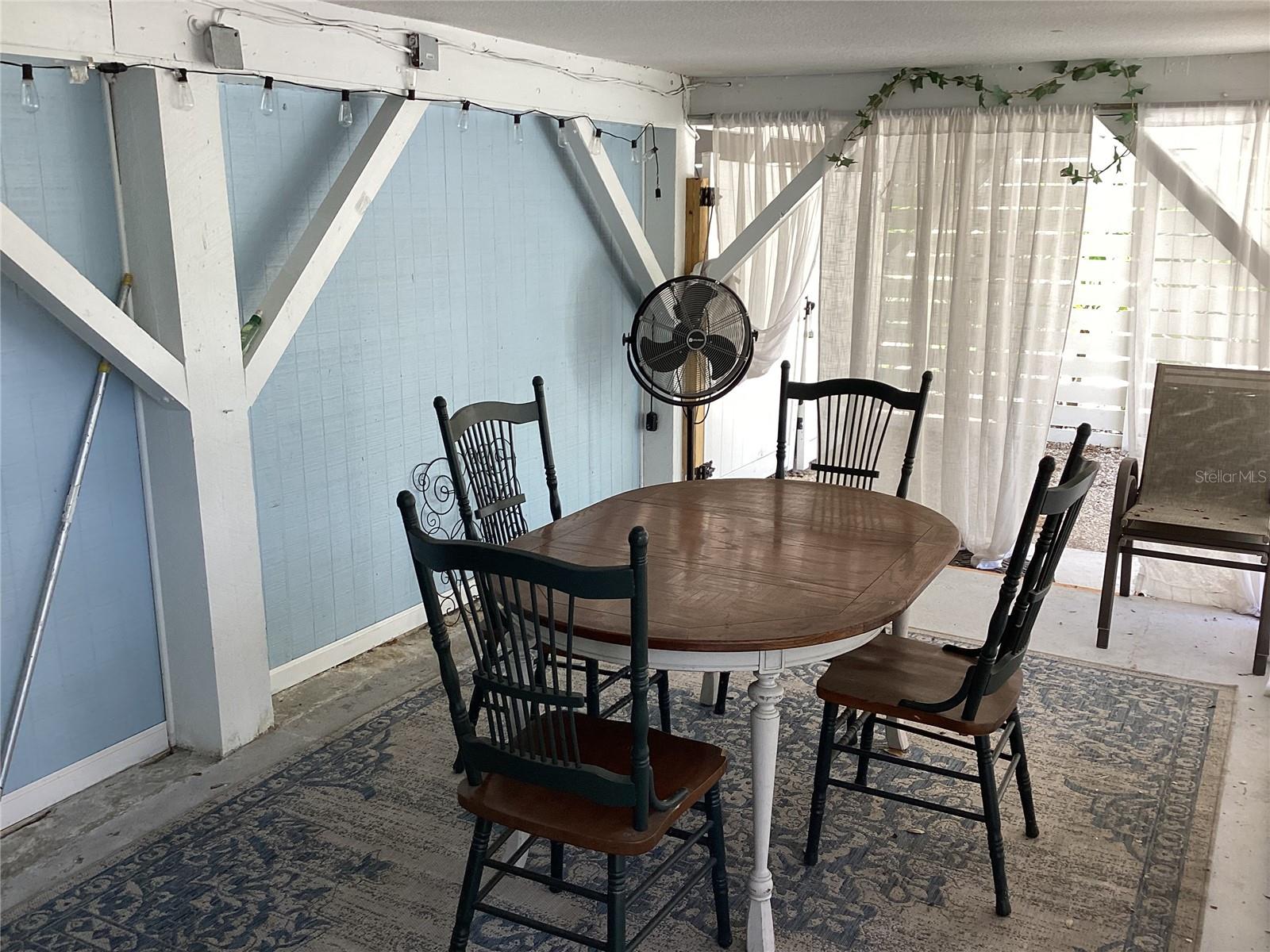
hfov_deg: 58.4
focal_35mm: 31
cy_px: 476
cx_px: 635
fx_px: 1137
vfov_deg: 45.4
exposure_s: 1/50
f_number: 2.4
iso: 50
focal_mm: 3.3
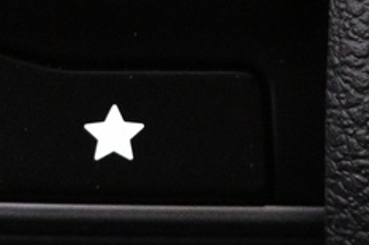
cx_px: 138
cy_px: -57
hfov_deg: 12.3
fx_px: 1710
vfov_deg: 8.1
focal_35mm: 167
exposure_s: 1/80
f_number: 3.5
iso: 4000
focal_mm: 16
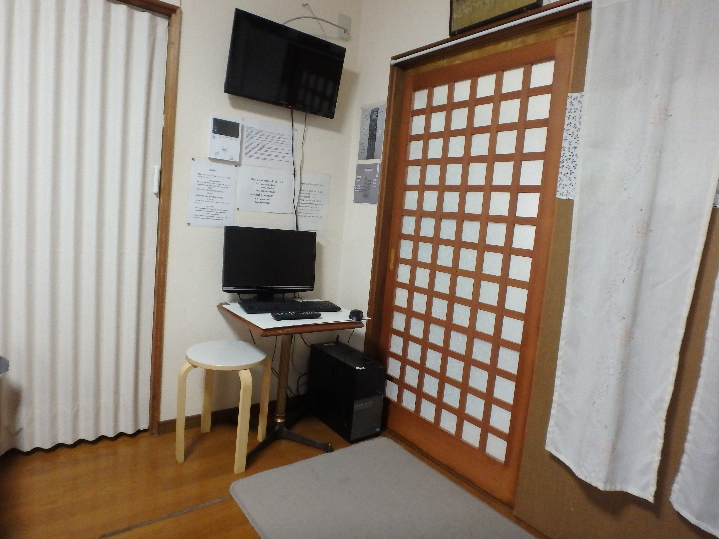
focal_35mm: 21
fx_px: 436
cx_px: 360
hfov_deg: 79.0
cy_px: 270
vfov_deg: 63.4
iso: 640
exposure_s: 1/30
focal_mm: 3.7
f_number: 3.5
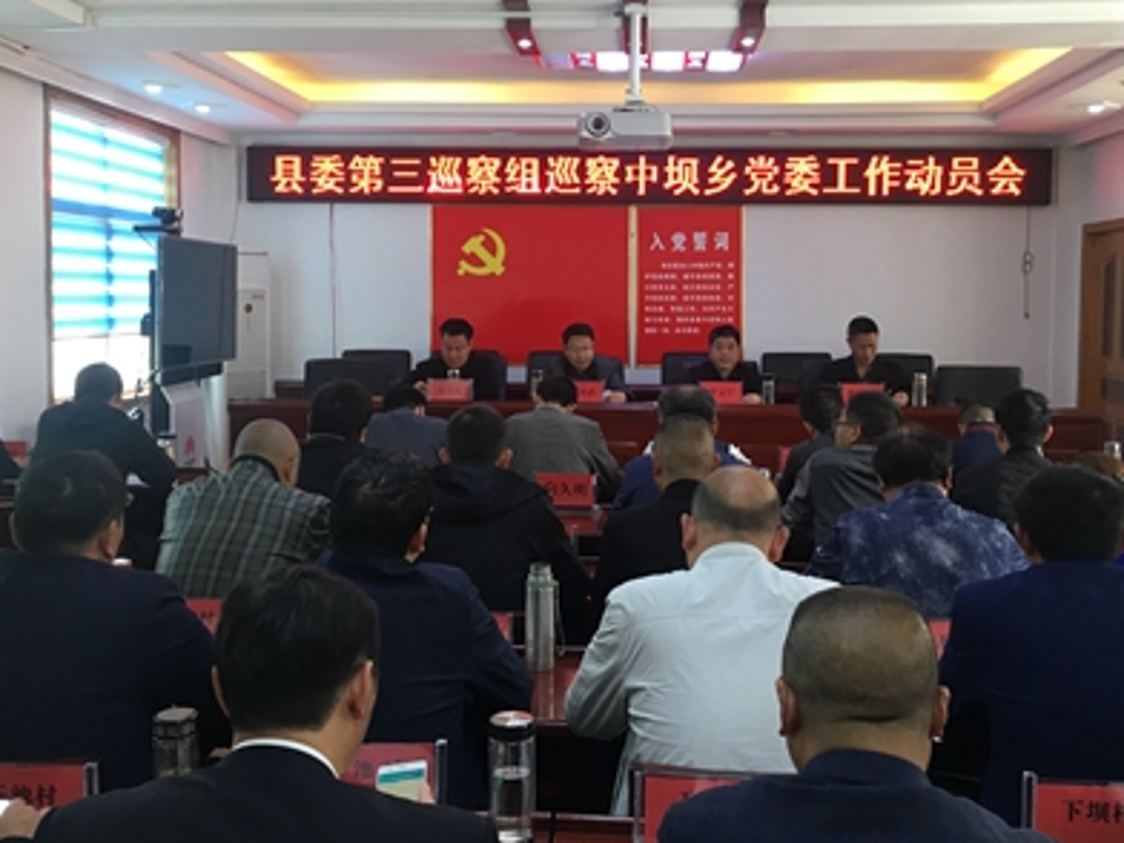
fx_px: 1201
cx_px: 596
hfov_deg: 50.1
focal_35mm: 37
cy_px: 354
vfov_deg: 38.6
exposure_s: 1/33
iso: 100
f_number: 2.2
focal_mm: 4.15
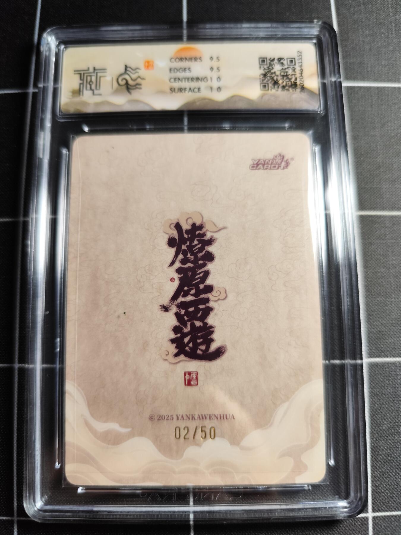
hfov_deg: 58.9
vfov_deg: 73.9
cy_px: 268
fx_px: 355
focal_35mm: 23
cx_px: 200
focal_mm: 6.14
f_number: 1.65
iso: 320
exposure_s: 1/100
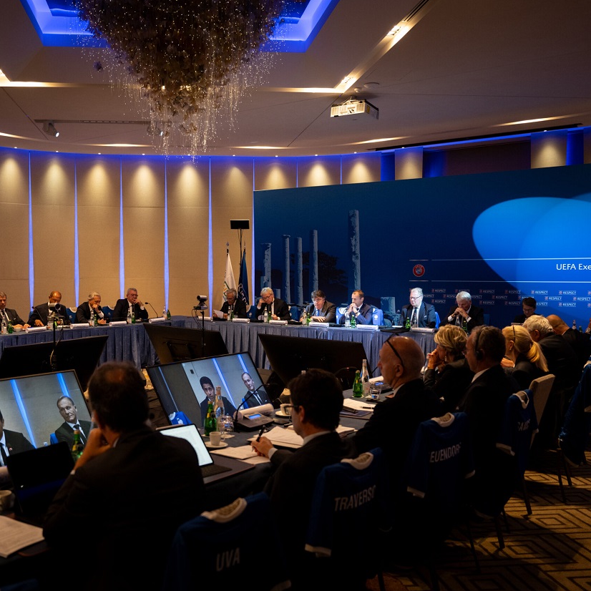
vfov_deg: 31.6
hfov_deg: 31.5
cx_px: 230
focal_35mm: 54
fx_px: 1043
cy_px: 296
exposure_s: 1/125
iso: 500
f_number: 3.2
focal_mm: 42
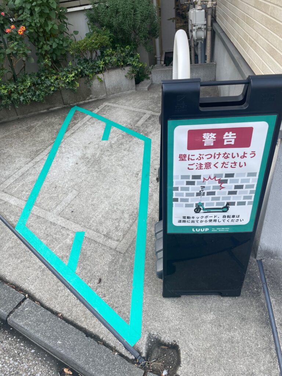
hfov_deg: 53.1
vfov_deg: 67.3
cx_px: 141
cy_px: 188
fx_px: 282
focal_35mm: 26
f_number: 1.6
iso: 32
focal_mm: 4.2
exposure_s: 1/121
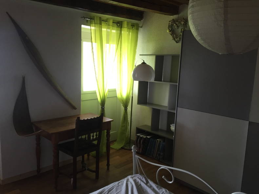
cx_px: 130
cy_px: 97
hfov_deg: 61.7
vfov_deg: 48.2
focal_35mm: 29
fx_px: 217
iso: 160
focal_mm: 4.15
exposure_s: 1/33
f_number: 2.2
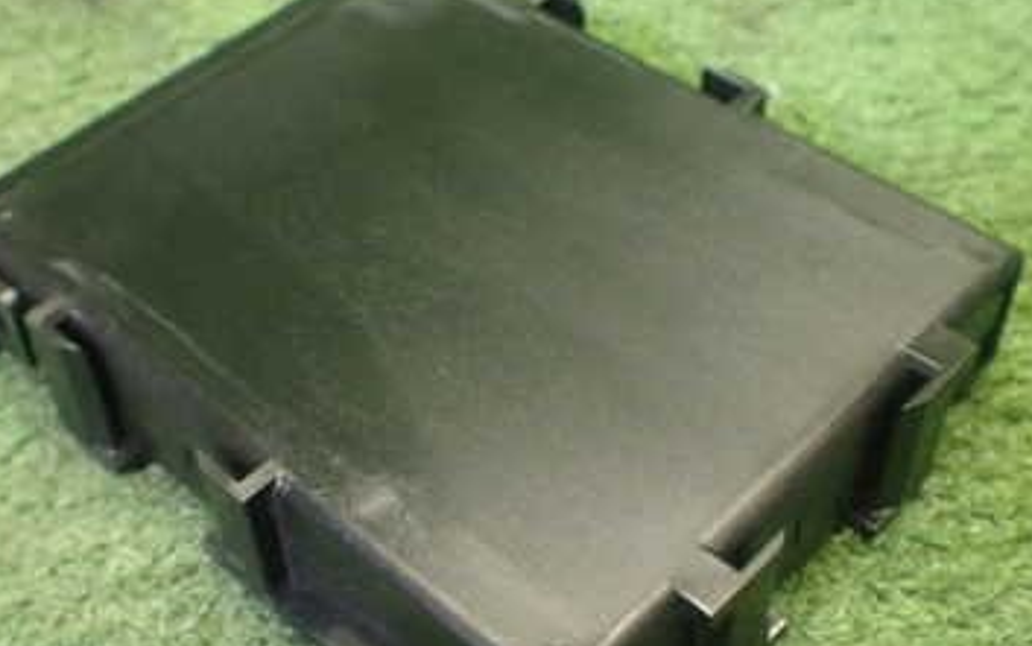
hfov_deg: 37.5
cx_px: 468
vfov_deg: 24.0
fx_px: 1519
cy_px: 383
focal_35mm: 54
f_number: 2.3
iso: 800
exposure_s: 1/100
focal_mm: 5.4
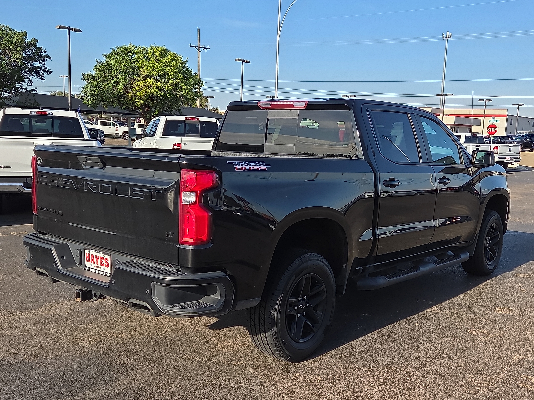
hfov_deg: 50.1
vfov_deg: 38.7
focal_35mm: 37
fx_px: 571
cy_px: 200
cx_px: 267
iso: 25
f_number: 1.8
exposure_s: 1/1000
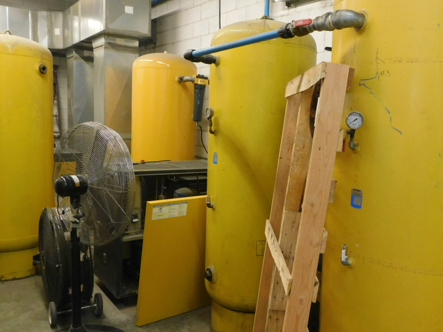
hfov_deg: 54.7
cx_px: 278
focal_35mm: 33
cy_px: 161
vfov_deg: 42.9
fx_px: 422
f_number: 3
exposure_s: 1/20
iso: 400
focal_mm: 4
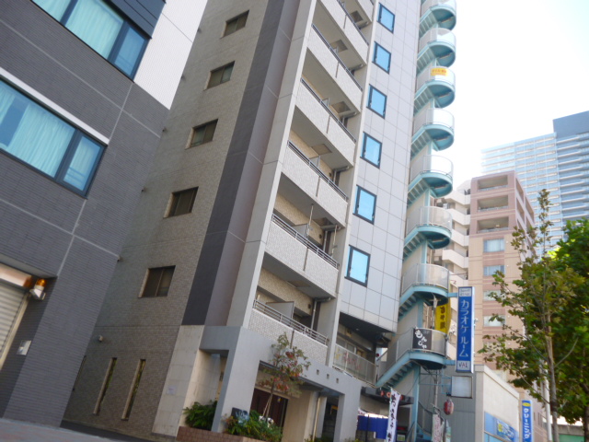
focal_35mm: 28
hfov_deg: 63.4
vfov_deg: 49.7
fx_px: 476
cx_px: 294
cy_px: 221
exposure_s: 1/125
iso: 100
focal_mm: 5
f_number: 3.1
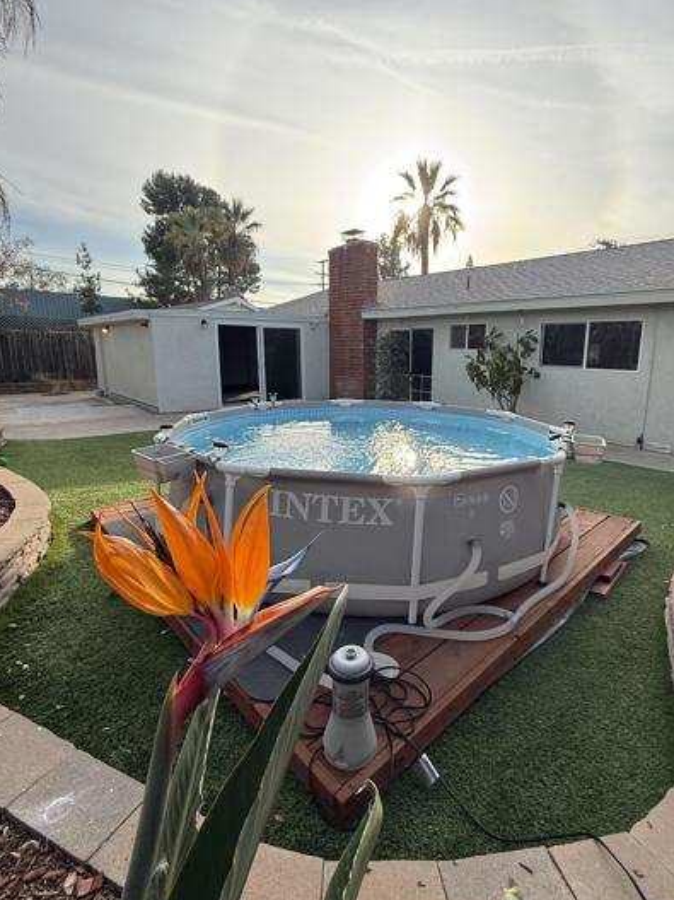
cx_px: 375
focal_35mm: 17
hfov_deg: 74.4
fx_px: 442
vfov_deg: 90.9
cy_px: 424
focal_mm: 2.22
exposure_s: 1/461
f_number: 2.2
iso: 64
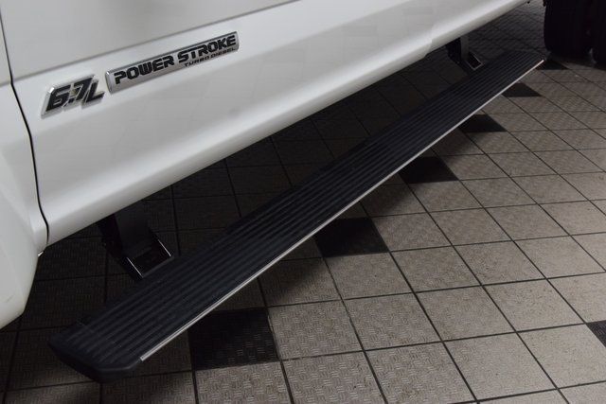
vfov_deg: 33.0
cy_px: 202
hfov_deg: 47.9
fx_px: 682
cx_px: 303
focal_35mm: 40
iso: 1600
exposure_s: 1/60
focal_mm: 27
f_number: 7.1
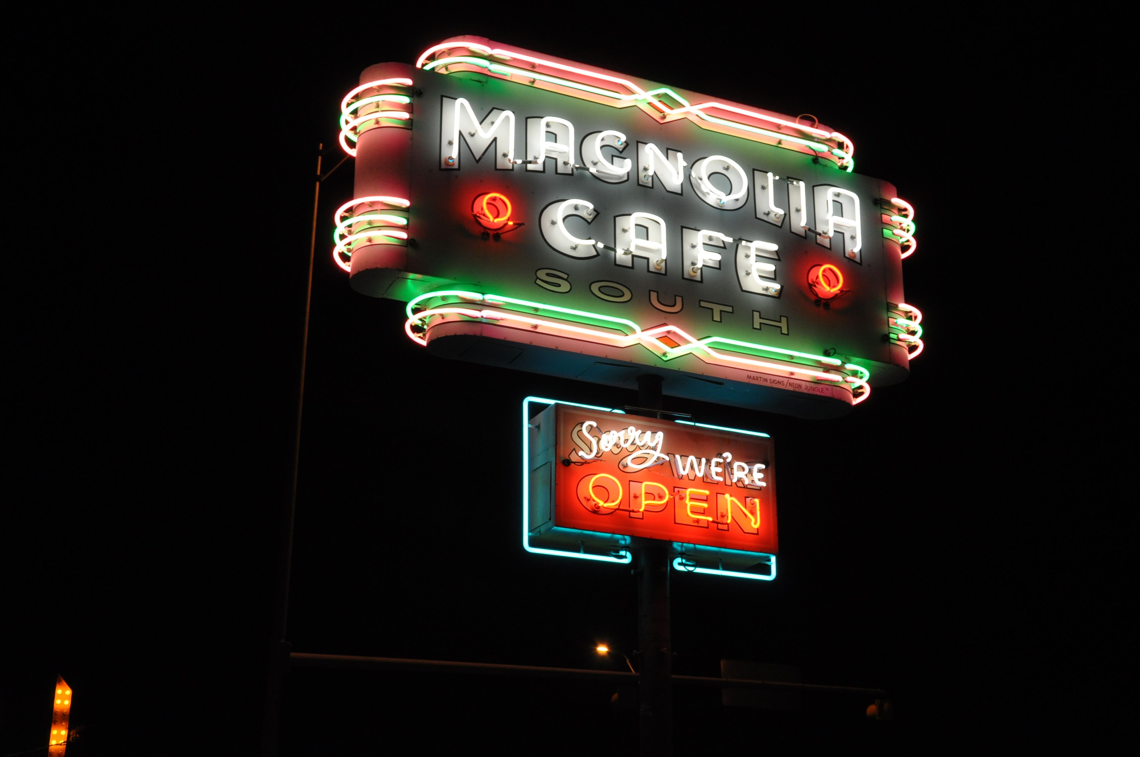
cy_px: 378
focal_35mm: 48
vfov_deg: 28.0
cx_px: 570
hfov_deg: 41.2
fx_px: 1518
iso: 800
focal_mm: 32
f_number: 7.1
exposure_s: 1/30
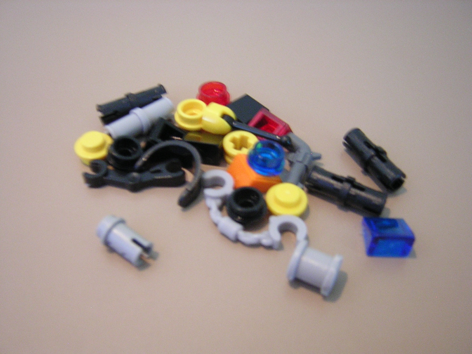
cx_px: 236
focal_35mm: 36
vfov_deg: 39.7
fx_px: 491
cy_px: 177
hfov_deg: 51.4
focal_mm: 4.7
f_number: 2.6
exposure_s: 1/3
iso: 340
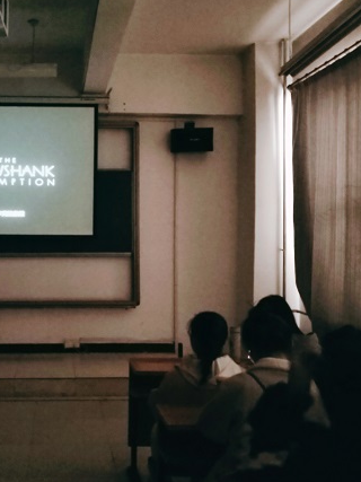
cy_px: 240
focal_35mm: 45
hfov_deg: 31.2
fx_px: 626
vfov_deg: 42.1
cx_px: 62
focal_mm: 3.95
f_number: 1.8
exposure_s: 1/16.7
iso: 3548
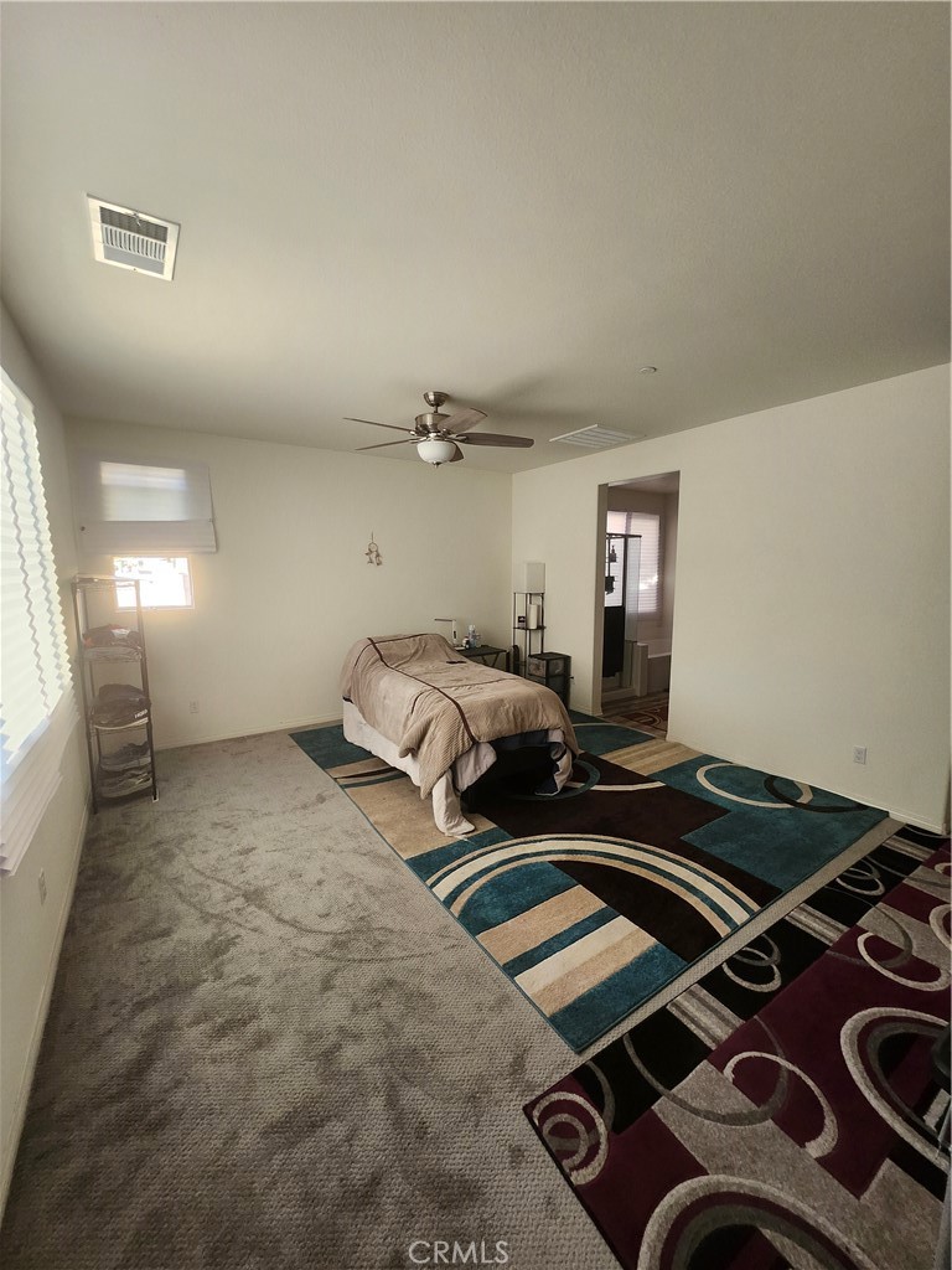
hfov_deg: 89.9
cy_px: 635
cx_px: 476
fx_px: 477
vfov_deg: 106.2
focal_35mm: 13
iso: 200
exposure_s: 1/60
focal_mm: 1.74
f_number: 2.2
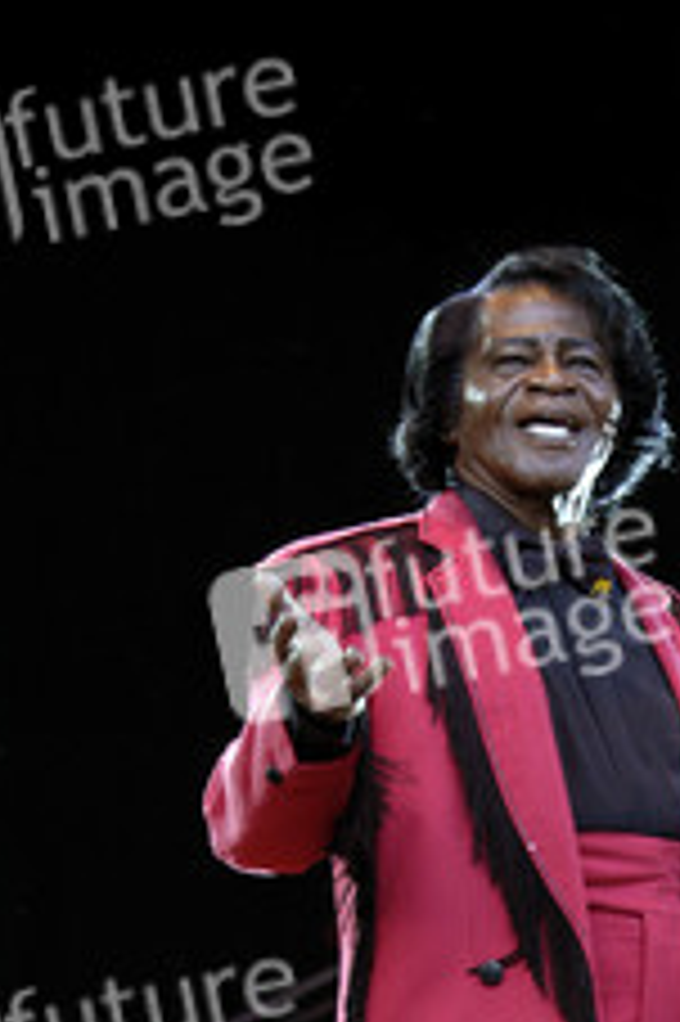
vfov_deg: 8.5
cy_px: 842
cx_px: 572
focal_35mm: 243
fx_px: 6895
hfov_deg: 5.6
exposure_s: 1/125
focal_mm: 92
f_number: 3.3
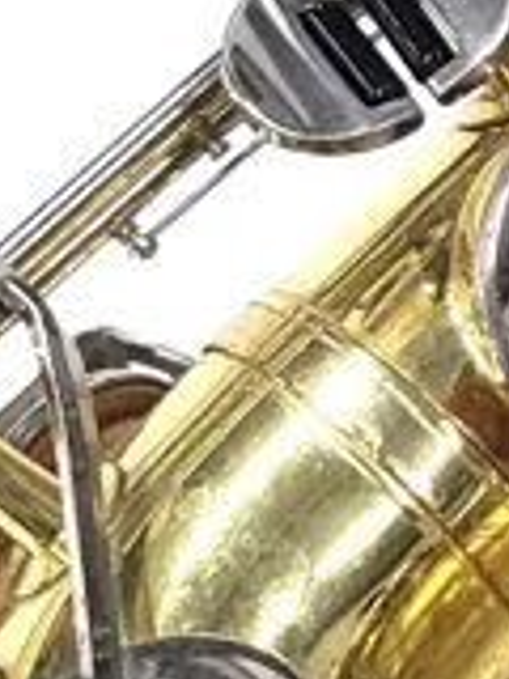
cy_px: -149
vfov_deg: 11.2
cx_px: 1179
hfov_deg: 8.0
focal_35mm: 173
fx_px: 3392
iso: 100
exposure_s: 1/100
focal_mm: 4.25
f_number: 1.8
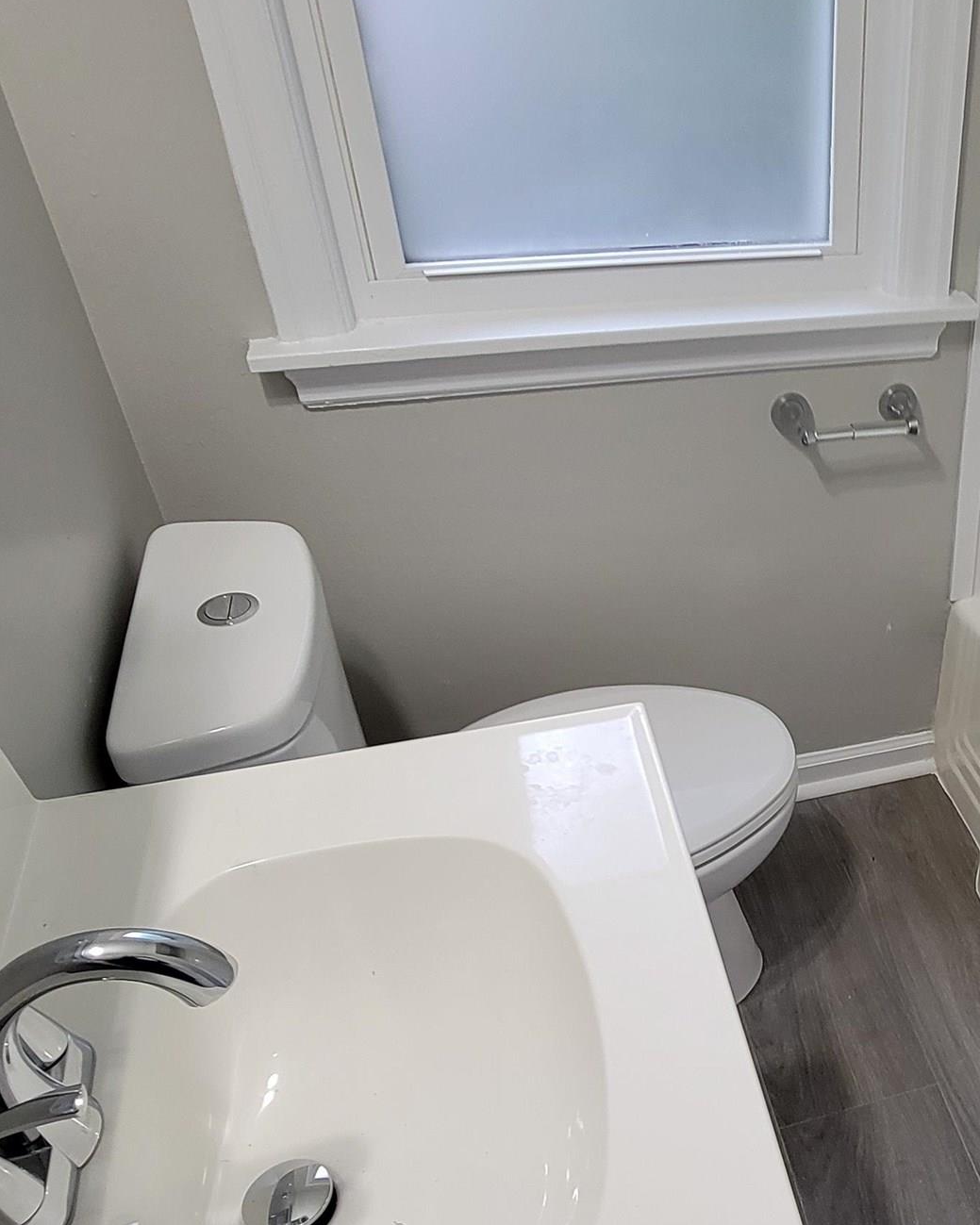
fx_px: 1088
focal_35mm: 30
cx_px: 889
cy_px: 699
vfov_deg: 58.5
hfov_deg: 44.0
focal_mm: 2.2
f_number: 2.2
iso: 160
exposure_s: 1/60
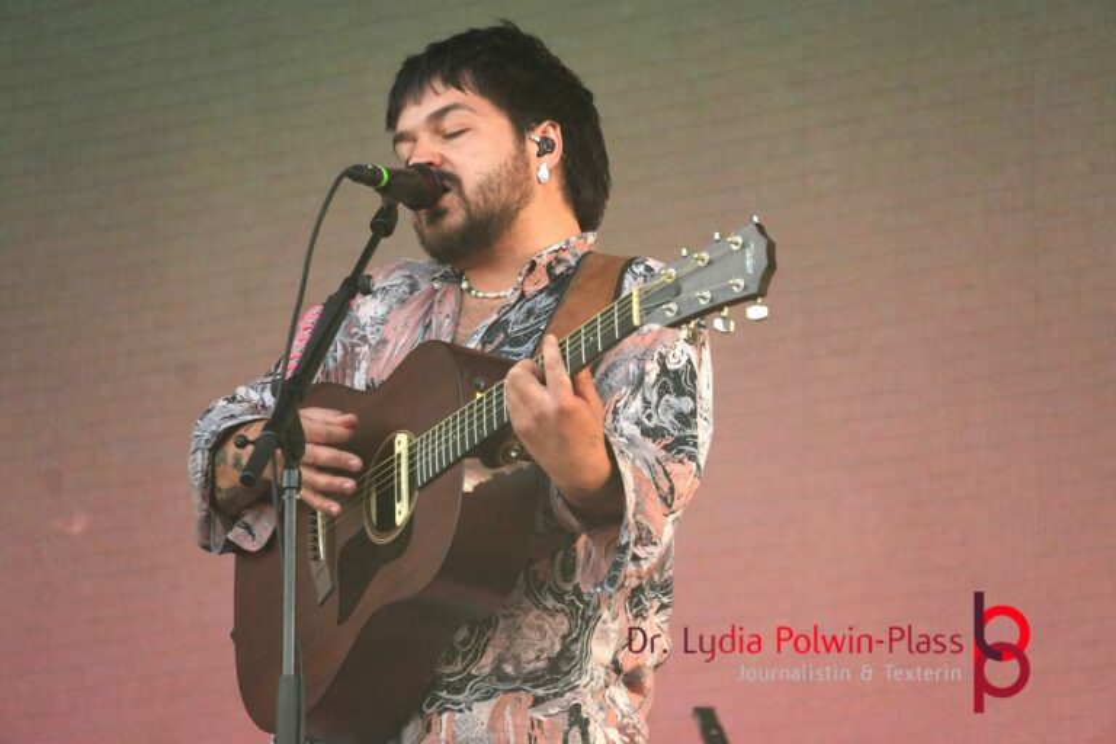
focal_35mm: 256
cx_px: 558
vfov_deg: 5.4
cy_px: 372
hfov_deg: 8.0
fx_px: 7951
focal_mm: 171
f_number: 6.3
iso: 1250
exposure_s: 1/320
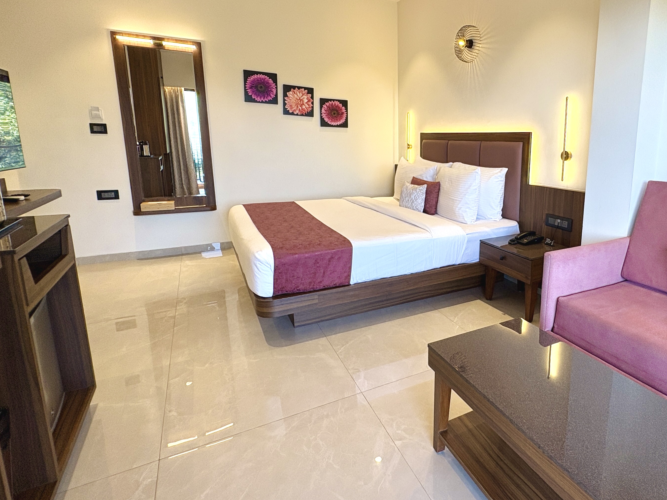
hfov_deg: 76.0
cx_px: 455
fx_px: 405
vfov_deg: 63.2
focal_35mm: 21
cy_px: 215
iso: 64
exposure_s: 1/142
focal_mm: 2.22
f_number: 2.2
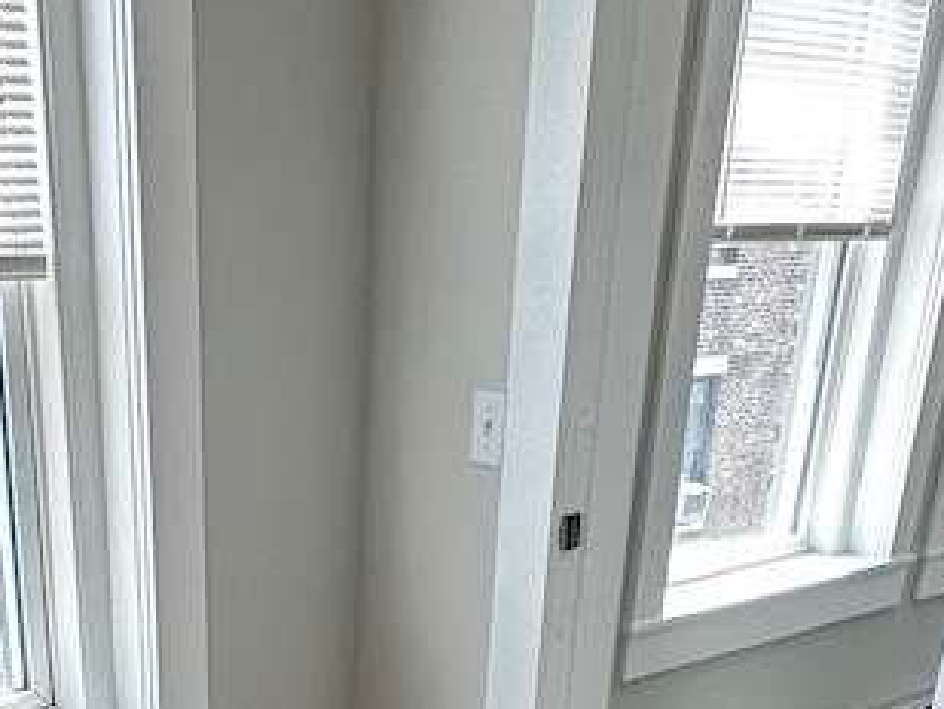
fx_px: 1582
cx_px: 306
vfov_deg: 20.8
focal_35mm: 58
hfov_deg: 32.9
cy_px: 1112
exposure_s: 1/120
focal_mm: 2.22
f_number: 2.2
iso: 100
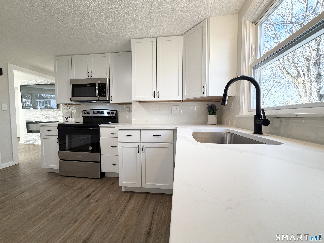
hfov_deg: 102.1
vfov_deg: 85.7
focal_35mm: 14
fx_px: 131
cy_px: 122
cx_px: 162
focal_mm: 2.22
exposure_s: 1/120
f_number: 2.2
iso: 160
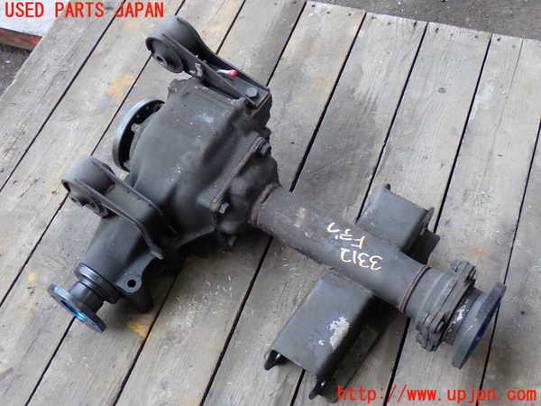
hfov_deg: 38.2
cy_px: 203
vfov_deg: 29.1
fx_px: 781
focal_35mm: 50
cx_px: 270
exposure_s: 1/50
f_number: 3.2
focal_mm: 9.01
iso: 200
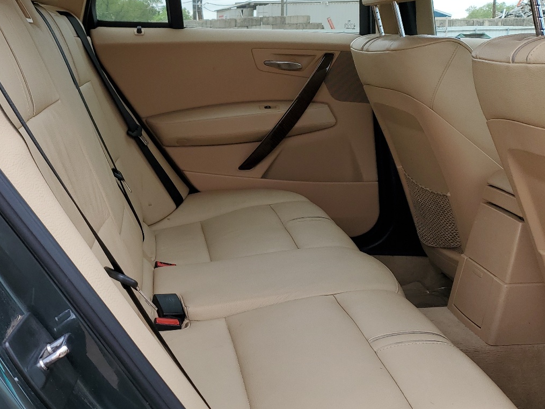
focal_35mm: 41
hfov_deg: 44.0
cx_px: 125
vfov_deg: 35.1
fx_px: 645
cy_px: 209
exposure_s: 1/286
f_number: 1.5
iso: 50
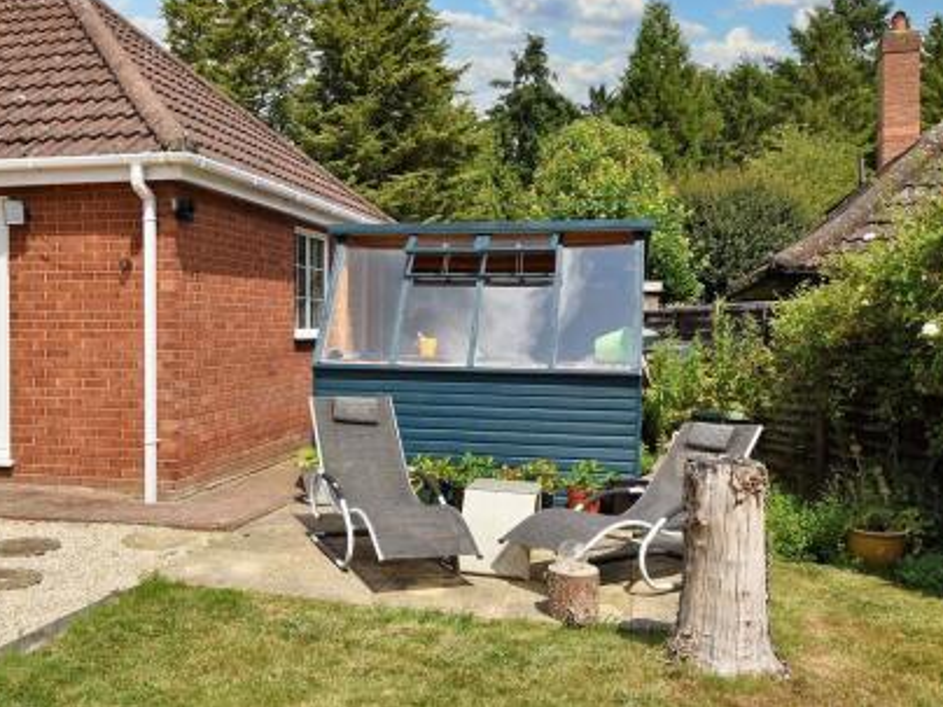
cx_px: 413
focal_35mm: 34
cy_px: 342
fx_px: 926
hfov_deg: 53.8
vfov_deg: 41.8
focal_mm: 20
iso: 100
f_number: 8
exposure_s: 1/250
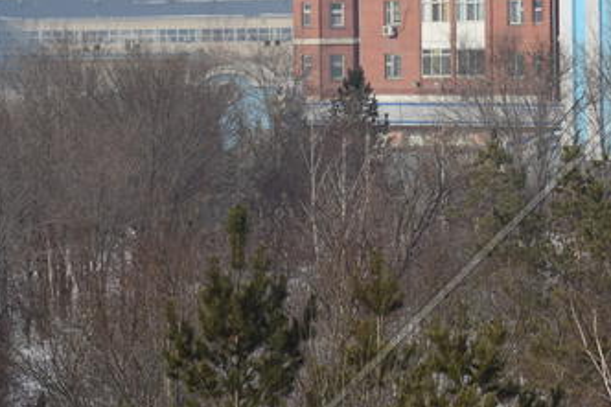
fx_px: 5671
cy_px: -59
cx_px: 793
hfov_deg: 6.1
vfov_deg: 4.1
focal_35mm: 334
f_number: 6.3
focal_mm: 85
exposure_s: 1/640
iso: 100
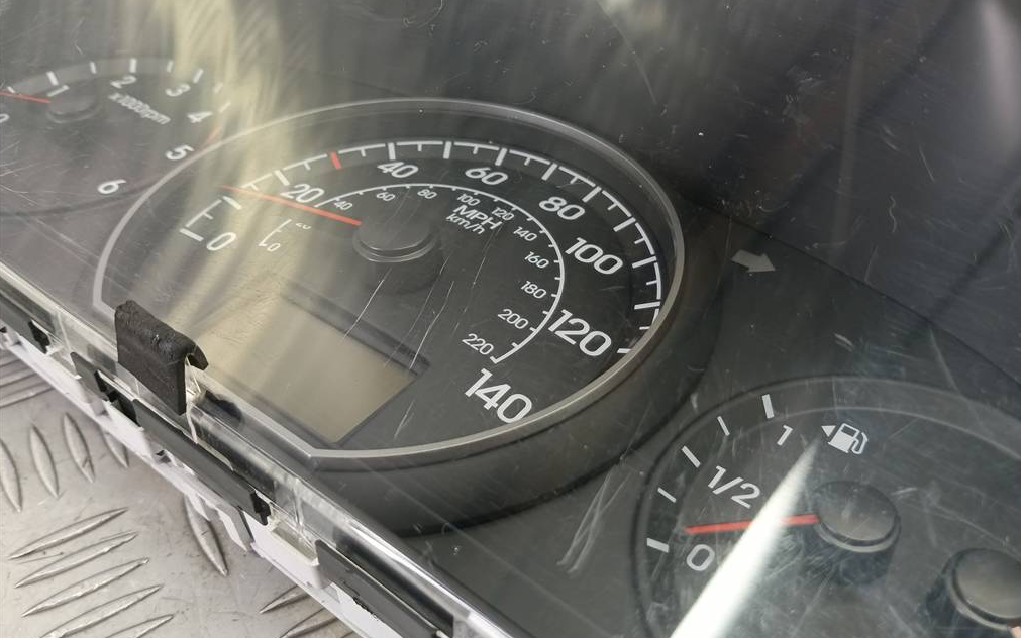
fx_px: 807
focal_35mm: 29
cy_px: 361
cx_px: 514
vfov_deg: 43.1
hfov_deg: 64.6
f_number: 1.6
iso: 213
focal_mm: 4.11
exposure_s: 1/50
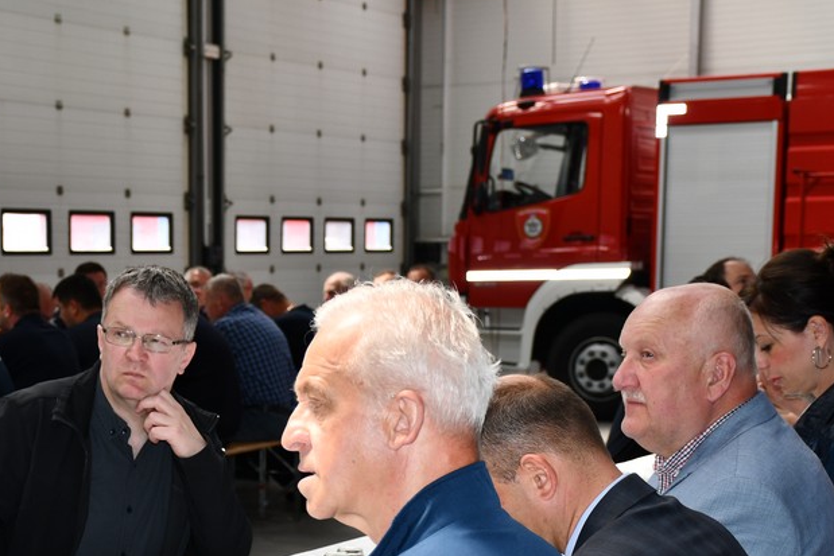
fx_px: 1993
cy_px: 448
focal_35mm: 86
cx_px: 222
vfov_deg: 15.8
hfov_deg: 23.4
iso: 200
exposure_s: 1/200
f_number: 4.2
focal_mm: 35
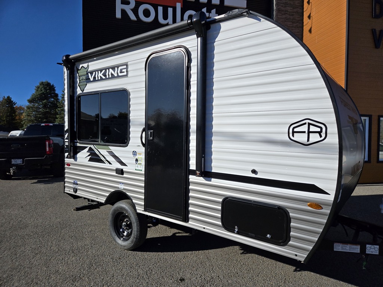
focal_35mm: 23
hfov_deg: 73.9
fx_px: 254
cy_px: 144
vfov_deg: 58.9
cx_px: 192
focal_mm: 5.4
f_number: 1.8
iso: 25
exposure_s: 1/3018
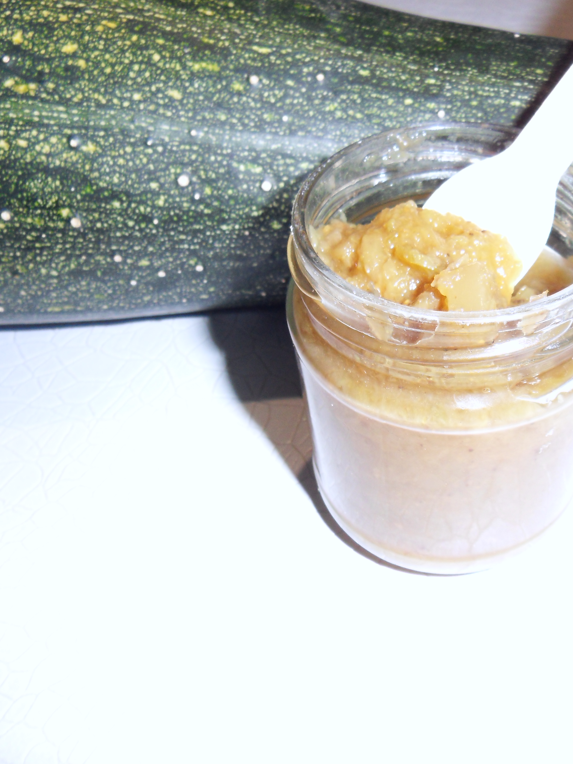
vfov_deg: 55.4
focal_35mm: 33
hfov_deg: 41.7
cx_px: 427
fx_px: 728
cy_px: 380
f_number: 3.3
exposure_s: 1/30
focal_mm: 4.2
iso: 200
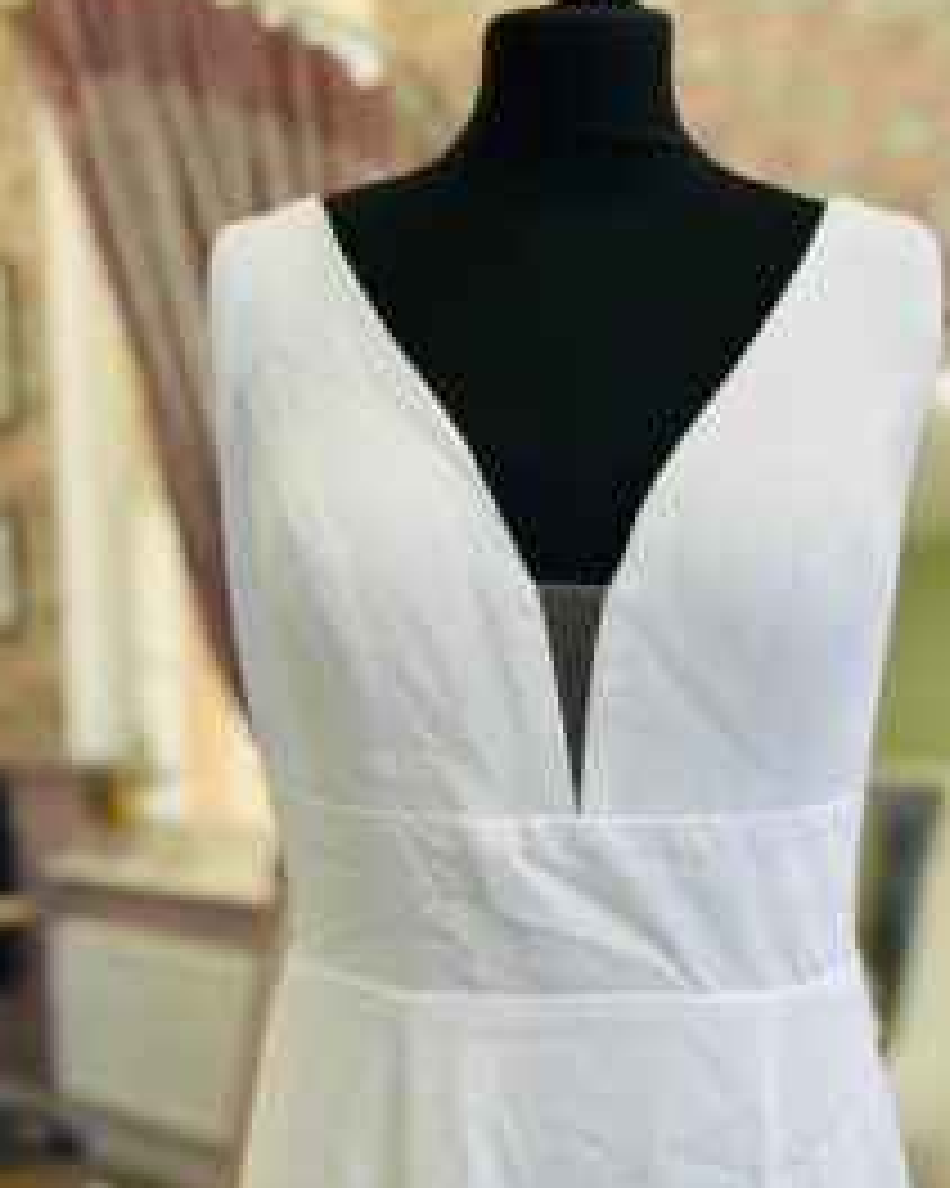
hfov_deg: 36.4
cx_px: 540
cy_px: 830
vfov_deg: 43.9
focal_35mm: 41
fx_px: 1442
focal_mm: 5.1
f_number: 1.6
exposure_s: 1/121
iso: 40
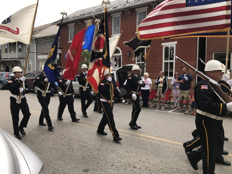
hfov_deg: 63.4
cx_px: 116
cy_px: 87
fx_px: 188
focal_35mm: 28
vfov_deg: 49.7
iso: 20
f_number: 1.8
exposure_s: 1/939
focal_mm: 3.99
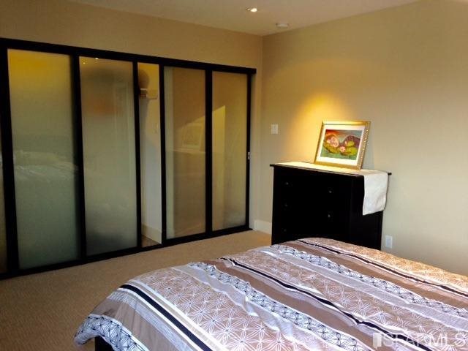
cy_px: 176
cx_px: 234
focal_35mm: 33
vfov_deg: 42.9
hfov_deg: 55.4
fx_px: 446
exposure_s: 1/23
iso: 50
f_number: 2.4
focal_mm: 4.12
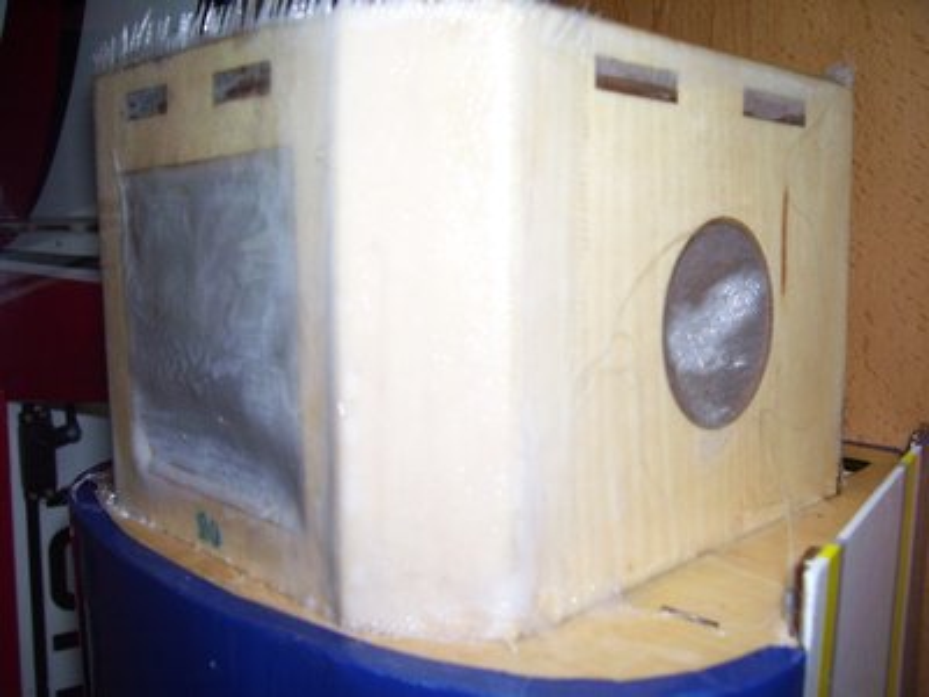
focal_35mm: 34
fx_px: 912
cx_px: 464
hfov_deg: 54.0
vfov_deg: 41.8
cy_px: 348
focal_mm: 5.6
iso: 125
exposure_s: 1/60
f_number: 2.7
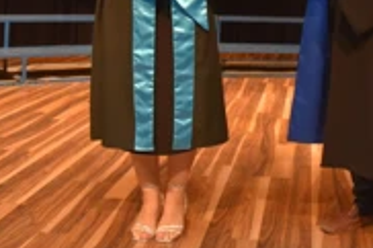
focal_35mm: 58
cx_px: 291
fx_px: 600
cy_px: -36
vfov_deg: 21.9
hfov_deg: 33.6
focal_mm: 24
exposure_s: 1/60
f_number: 8
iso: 1600
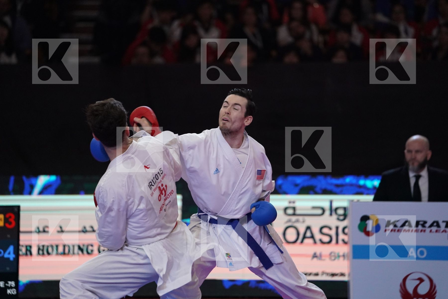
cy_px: 150
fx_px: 2489
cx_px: 224
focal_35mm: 200
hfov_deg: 10.3
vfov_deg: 6.9
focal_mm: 200
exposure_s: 1/1000
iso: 4000
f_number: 2.8
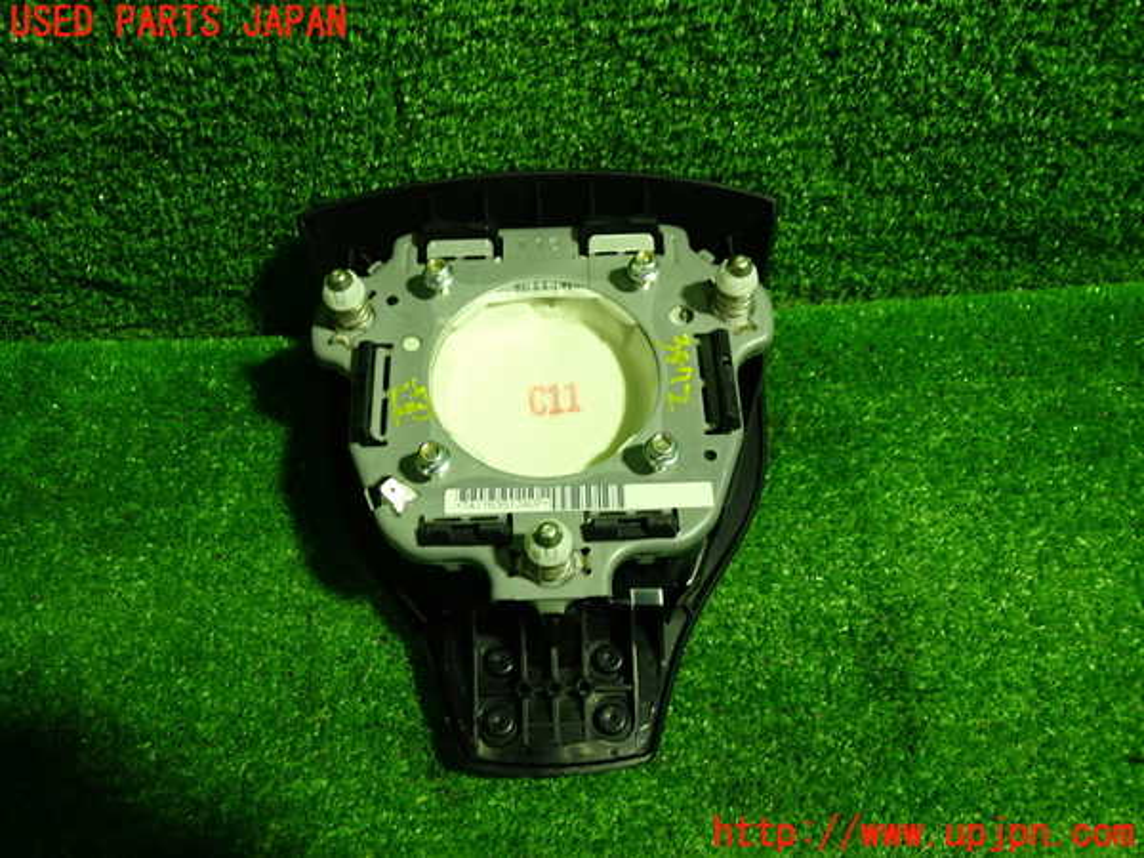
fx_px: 991
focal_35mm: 30
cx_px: 572
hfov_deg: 60.0
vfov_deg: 46.8
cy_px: 429
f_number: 2.3
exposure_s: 1/30
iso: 200
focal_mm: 5.4
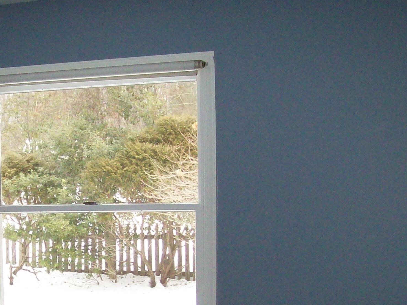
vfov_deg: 19.8
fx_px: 859
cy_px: 275
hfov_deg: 26.0
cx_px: 59
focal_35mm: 73
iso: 200
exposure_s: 1/64
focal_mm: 6
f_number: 2.7
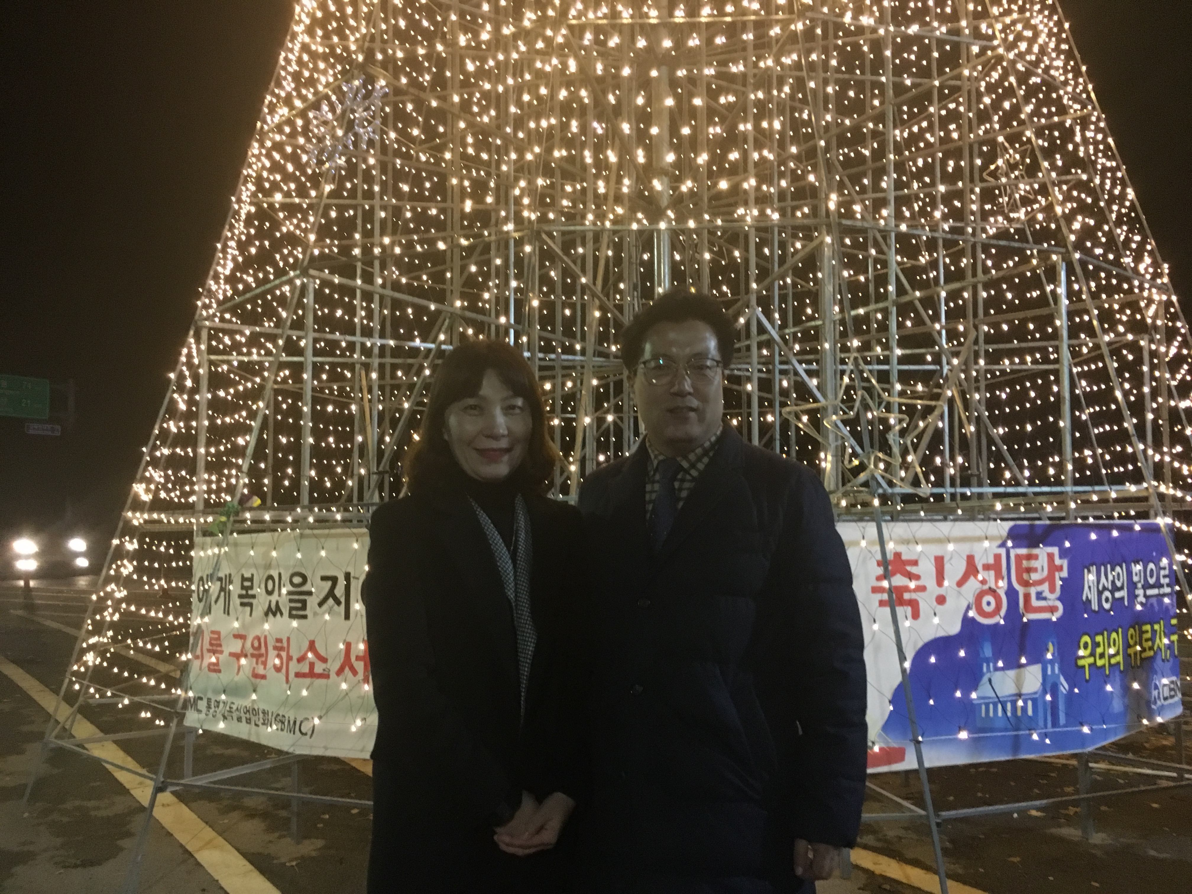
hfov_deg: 61.7
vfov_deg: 48.2
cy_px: 447
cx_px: 596
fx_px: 999
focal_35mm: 29
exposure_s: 1/15
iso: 320
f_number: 2.2
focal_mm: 4.15
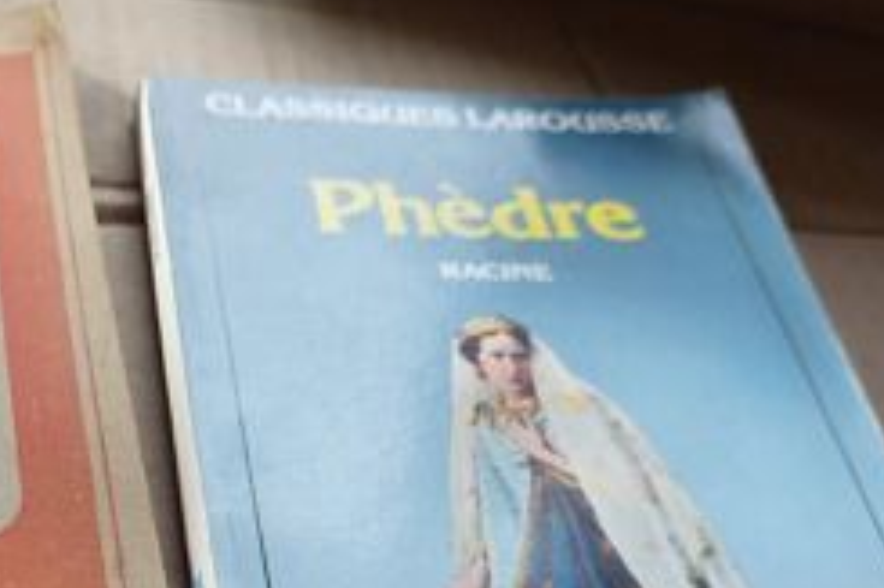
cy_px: 613
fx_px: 1251
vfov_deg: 25.0
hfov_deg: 37.2
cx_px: 148
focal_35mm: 51
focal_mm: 5.23
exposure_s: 1/100
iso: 32
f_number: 1.8
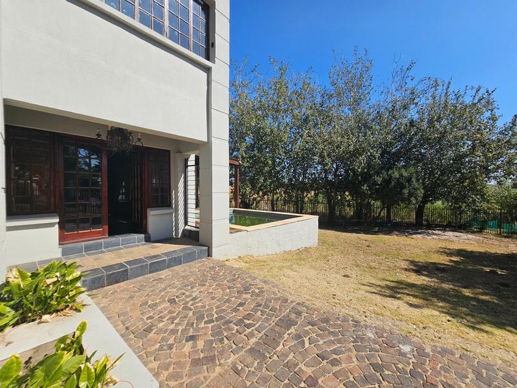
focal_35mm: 13
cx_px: 258
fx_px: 194
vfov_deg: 89.9
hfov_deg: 106.2
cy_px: 194
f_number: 2.2
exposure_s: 1/2693
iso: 50
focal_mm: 2.2
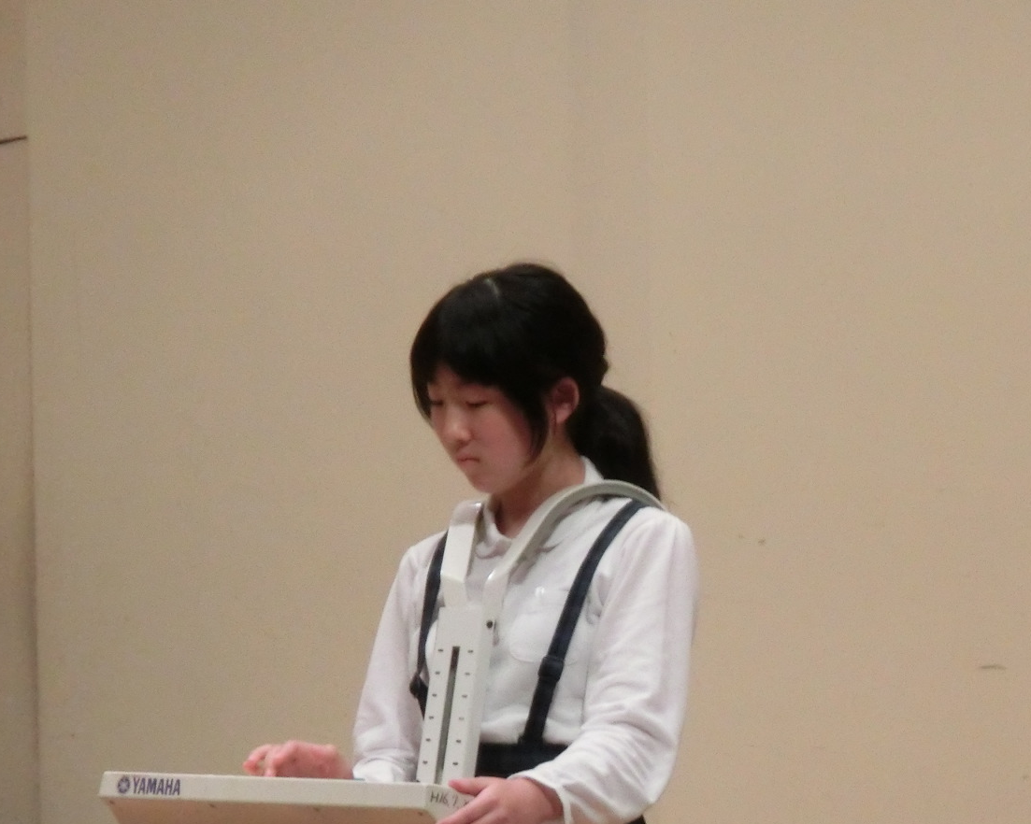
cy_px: 628
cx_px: 855
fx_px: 13271
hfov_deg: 4.4
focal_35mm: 435
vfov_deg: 3.6
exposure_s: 1/125
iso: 800
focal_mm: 42.43
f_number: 5.8
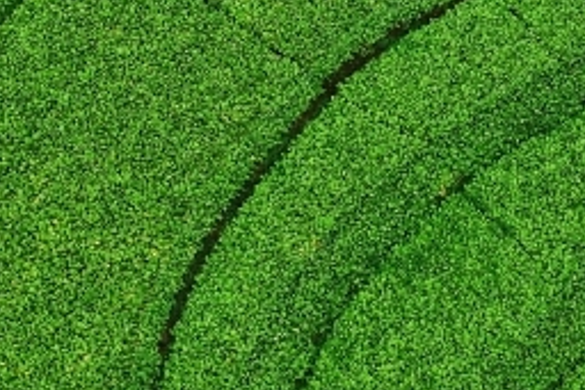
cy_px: -368
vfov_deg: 11.2
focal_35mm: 112
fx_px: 1821
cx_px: 574
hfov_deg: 17.8
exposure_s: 1/120
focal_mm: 10.26
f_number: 4.5
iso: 100
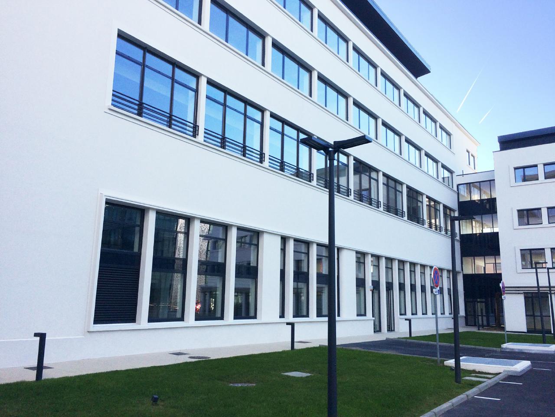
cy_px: 208
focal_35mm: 29
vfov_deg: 48.2
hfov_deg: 61.7
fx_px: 465
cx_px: 278
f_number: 2.2
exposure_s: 1/873
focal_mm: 4.15
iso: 32
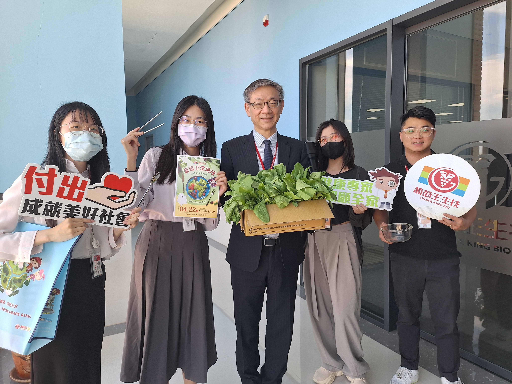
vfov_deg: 58.9
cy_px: 192
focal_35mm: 23
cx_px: 256
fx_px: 340
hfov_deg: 73.9
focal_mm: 5.54
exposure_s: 1/130
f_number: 1.8
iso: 40
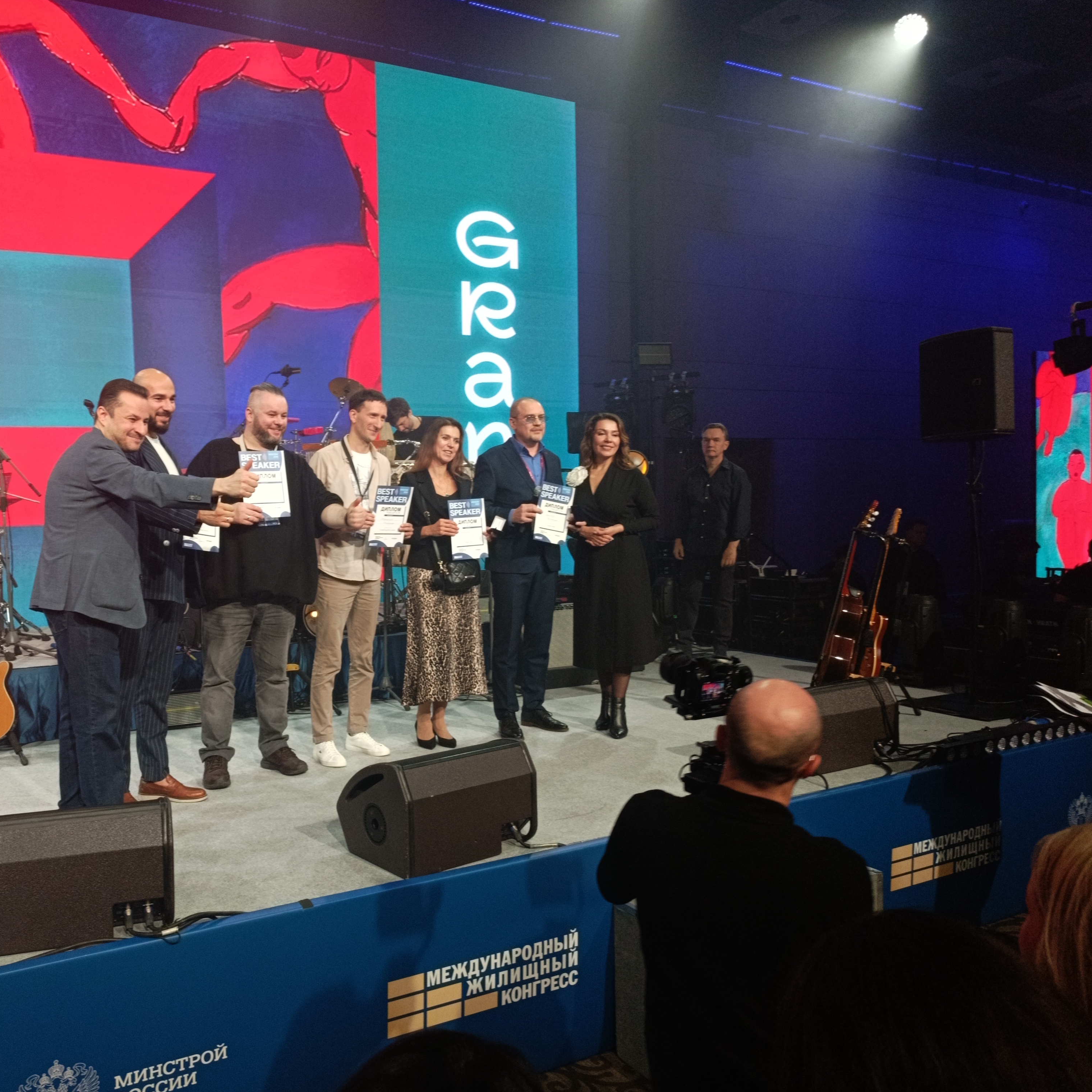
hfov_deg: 30.9
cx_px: 371
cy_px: 551
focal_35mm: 55
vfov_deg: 31.1
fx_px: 1963
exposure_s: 1/100
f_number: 1.6
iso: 800
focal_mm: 6.14
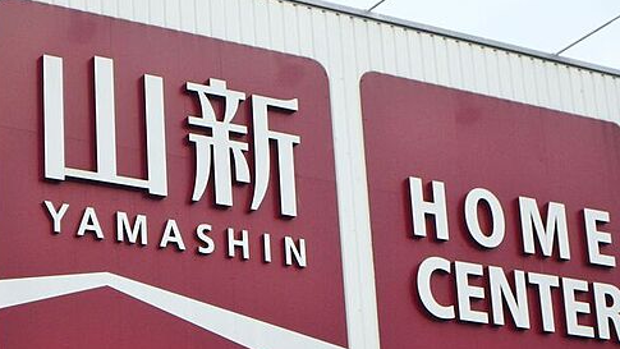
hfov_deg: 20.9
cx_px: 274
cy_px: 139
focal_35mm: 102
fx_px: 1677
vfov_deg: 11.9
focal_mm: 12.6
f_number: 5.1
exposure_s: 1/100
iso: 200
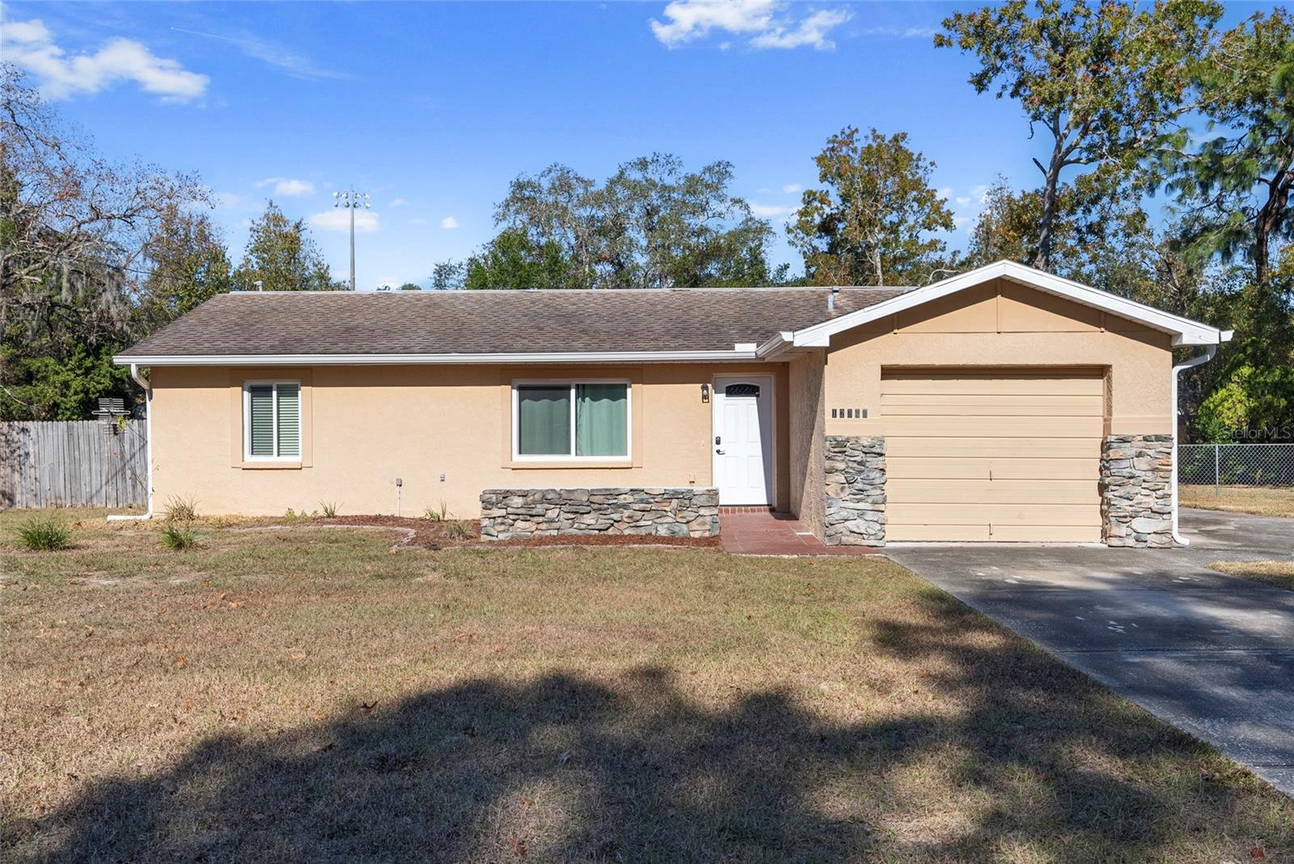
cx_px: 647
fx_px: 1187
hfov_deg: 57.2
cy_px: 432
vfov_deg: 40.0
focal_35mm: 33
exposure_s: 1/125
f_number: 8
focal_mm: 33
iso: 100
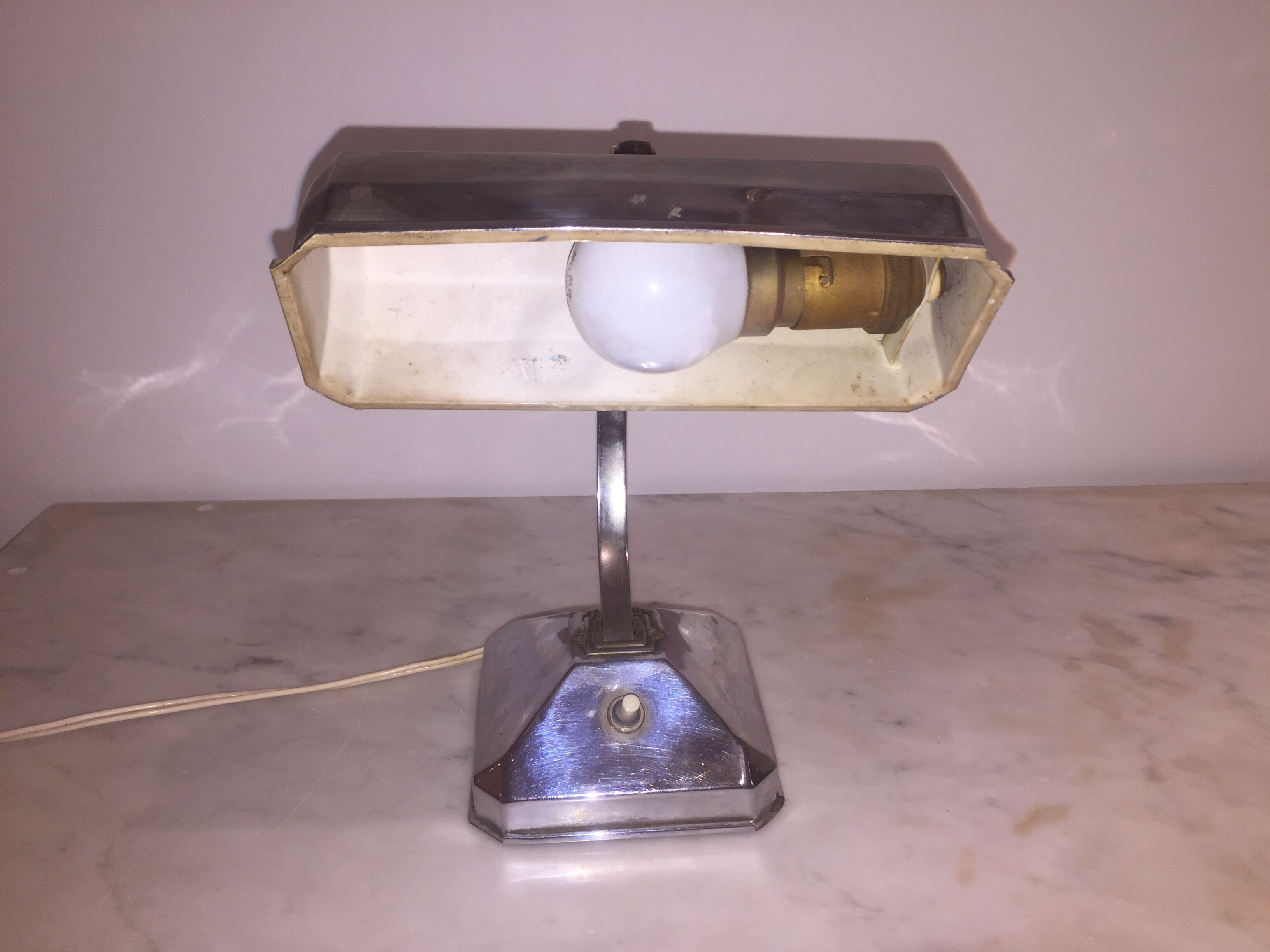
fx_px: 1064
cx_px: 635
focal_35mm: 29
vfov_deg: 48.2
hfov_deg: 61.7
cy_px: 476
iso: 32
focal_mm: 4.15
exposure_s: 1/47
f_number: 2.2
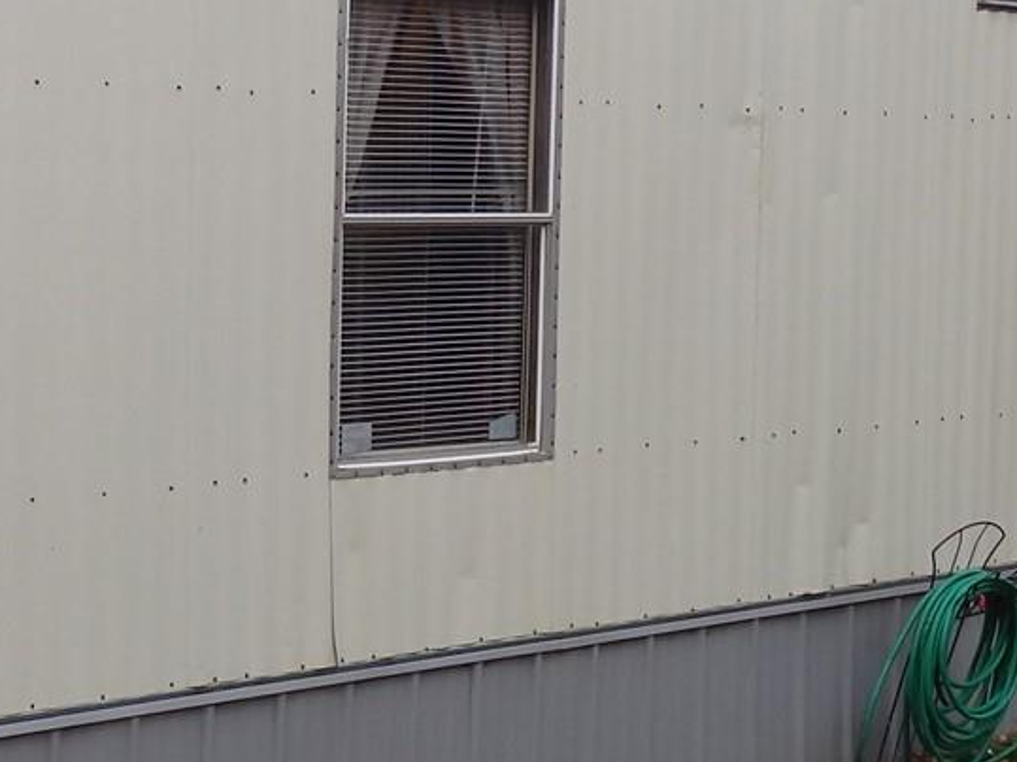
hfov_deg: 20.3
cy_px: 345
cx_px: 909
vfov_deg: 15.6
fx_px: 2790
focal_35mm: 95
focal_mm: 4.5
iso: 100
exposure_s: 1/100
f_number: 3
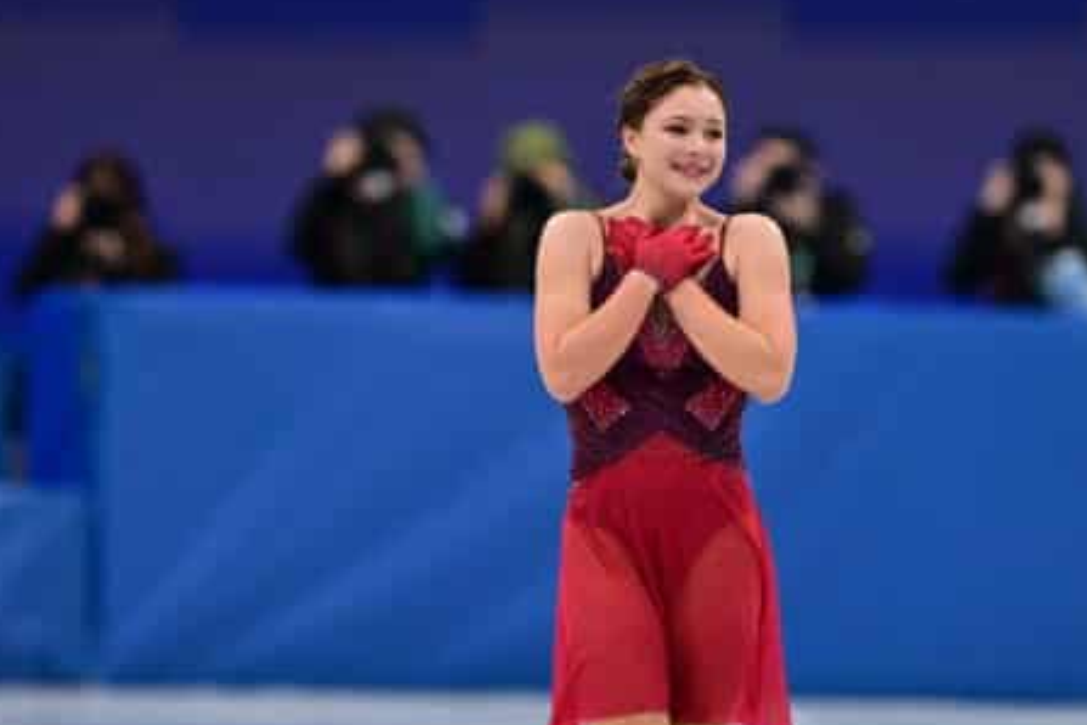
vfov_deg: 2.0
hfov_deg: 3.0
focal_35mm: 687
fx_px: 20742
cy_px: 528
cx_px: 644
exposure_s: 1/1600
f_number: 3.5
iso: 1600
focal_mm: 400
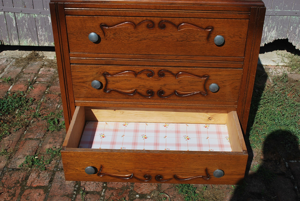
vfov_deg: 29.9
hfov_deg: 43.6
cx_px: 150
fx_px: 375
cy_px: 100
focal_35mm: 45
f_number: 8
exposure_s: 1/250
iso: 100
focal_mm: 30
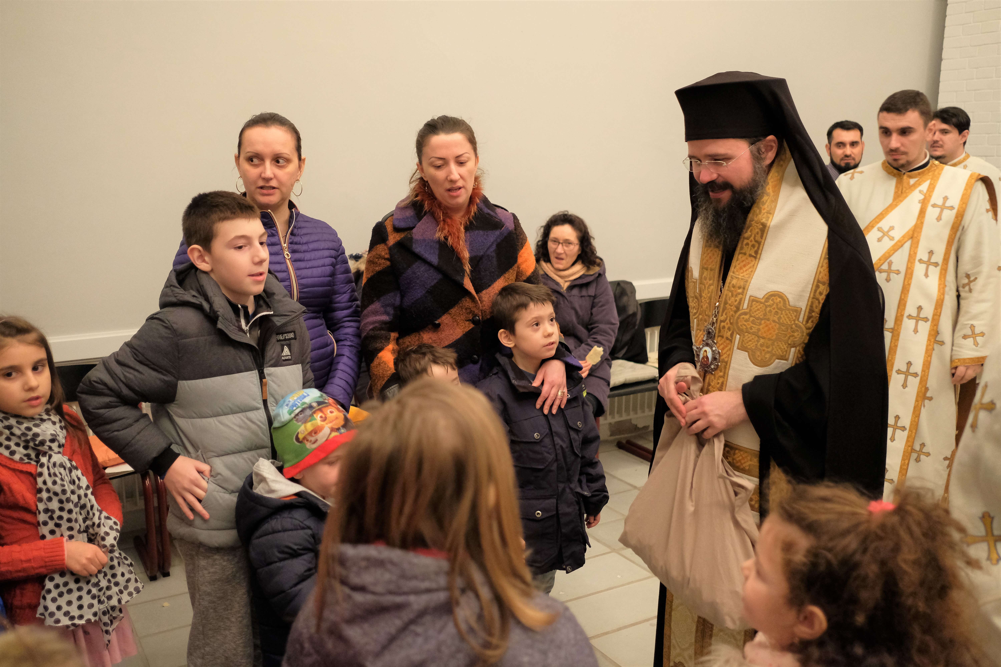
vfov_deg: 37.9
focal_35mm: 35
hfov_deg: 54.4
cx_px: 500
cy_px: 334
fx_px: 973
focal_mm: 23
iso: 2500
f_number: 2
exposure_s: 1/60
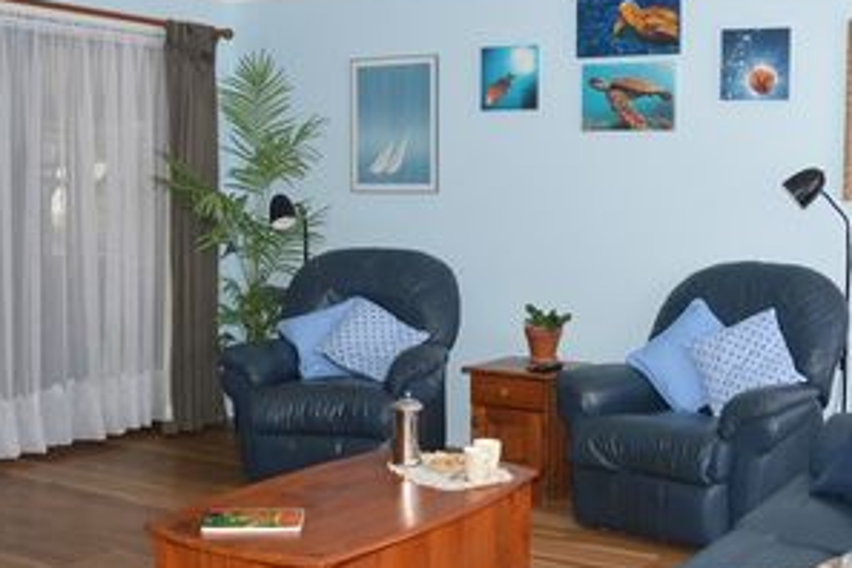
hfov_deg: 39.6
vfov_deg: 27.1
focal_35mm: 50
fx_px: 1178
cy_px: 268
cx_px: 519
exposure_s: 1/60
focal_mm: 21
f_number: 3.8
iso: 1000
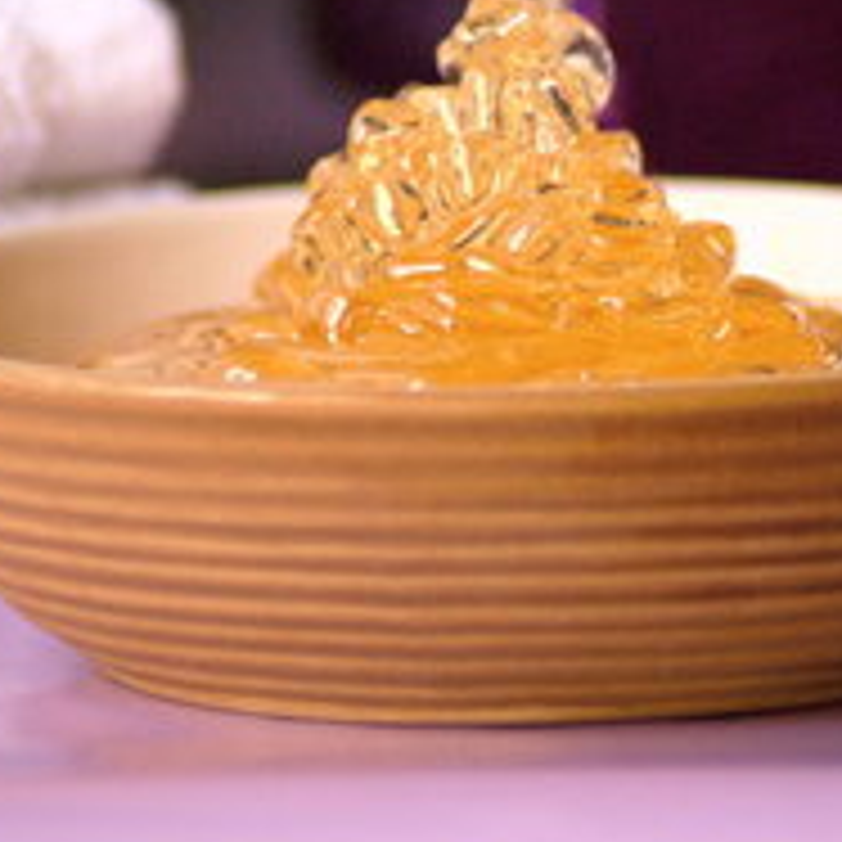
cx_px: 529
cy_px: 286
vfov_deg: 2.9
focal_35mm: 609
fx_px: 16759
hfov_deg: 2.9
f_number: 5
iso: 400
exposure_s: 1/125
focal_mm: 210
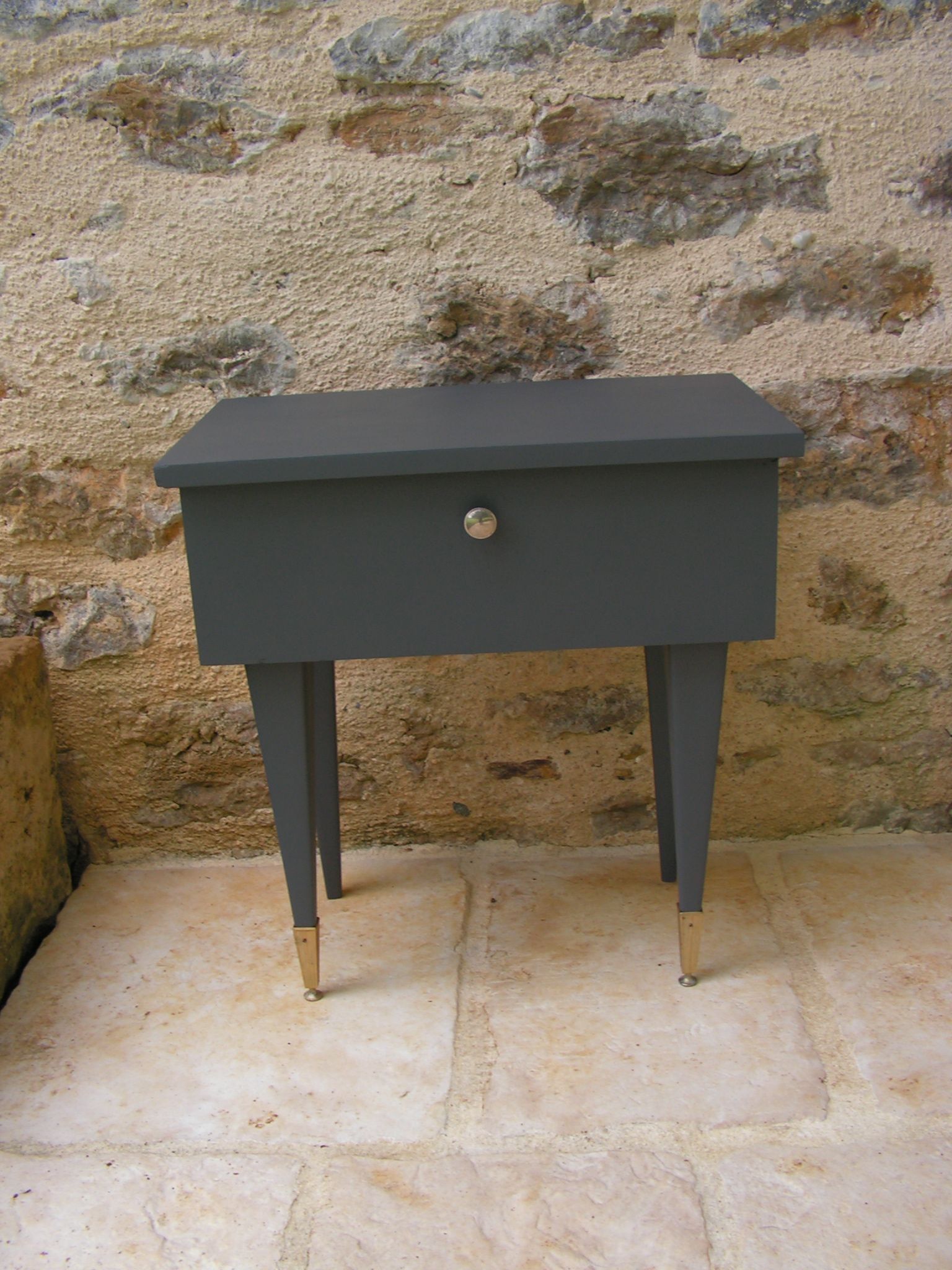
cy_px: 635
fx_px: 1320
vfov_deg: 51.4
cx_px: 476
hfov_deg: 39.7
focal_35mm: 36
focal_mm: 6
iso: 64
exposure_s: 1/100
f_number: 3.2
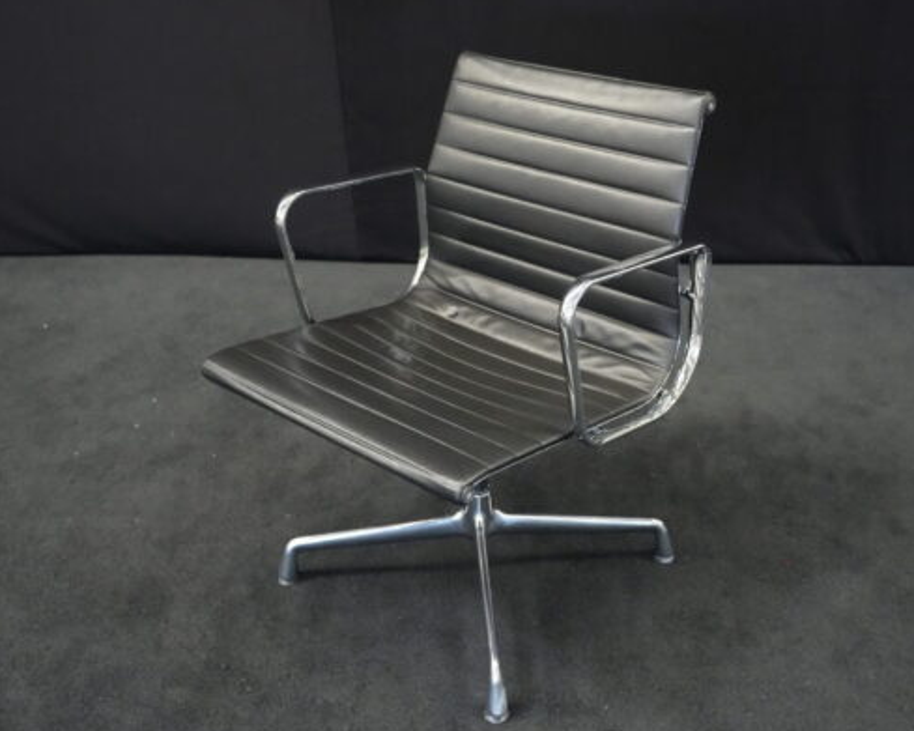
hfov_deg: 47.9
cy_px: 365
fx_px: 1028
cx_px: 495
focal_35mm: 38
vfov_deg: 39.1
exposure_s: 1/160
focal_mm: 33
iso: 10000
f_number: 4
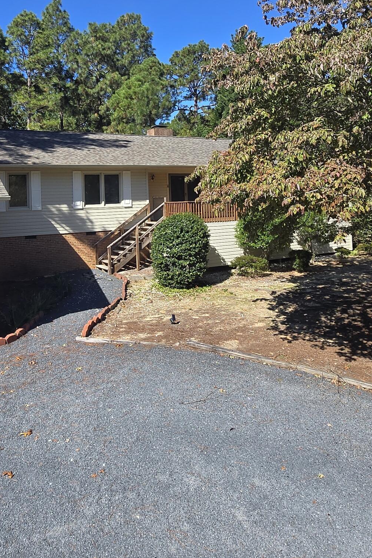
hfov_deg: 47.5
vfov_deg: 65.7
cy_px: 190
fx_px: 418
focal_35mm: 27
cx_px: 138
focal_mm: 1.7
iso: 25
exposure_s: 1/803
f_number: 2.2
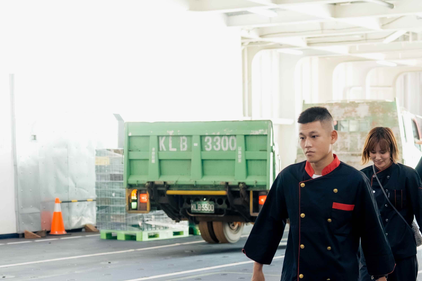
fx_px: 961
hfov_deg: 24.1
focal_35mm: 82
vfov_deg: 16.5
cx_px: 372
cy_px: 227
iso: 2000
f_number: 2
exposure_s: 1/320
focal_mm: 35
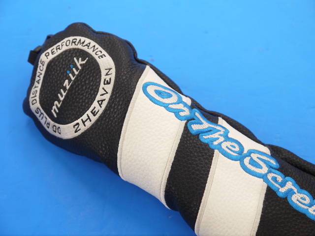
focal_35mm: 58
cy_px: 118
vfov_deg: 25.2
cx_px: 158
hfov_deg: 33.2
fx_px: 528
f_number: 4.9
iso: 320
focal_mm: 29
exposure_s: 1/60
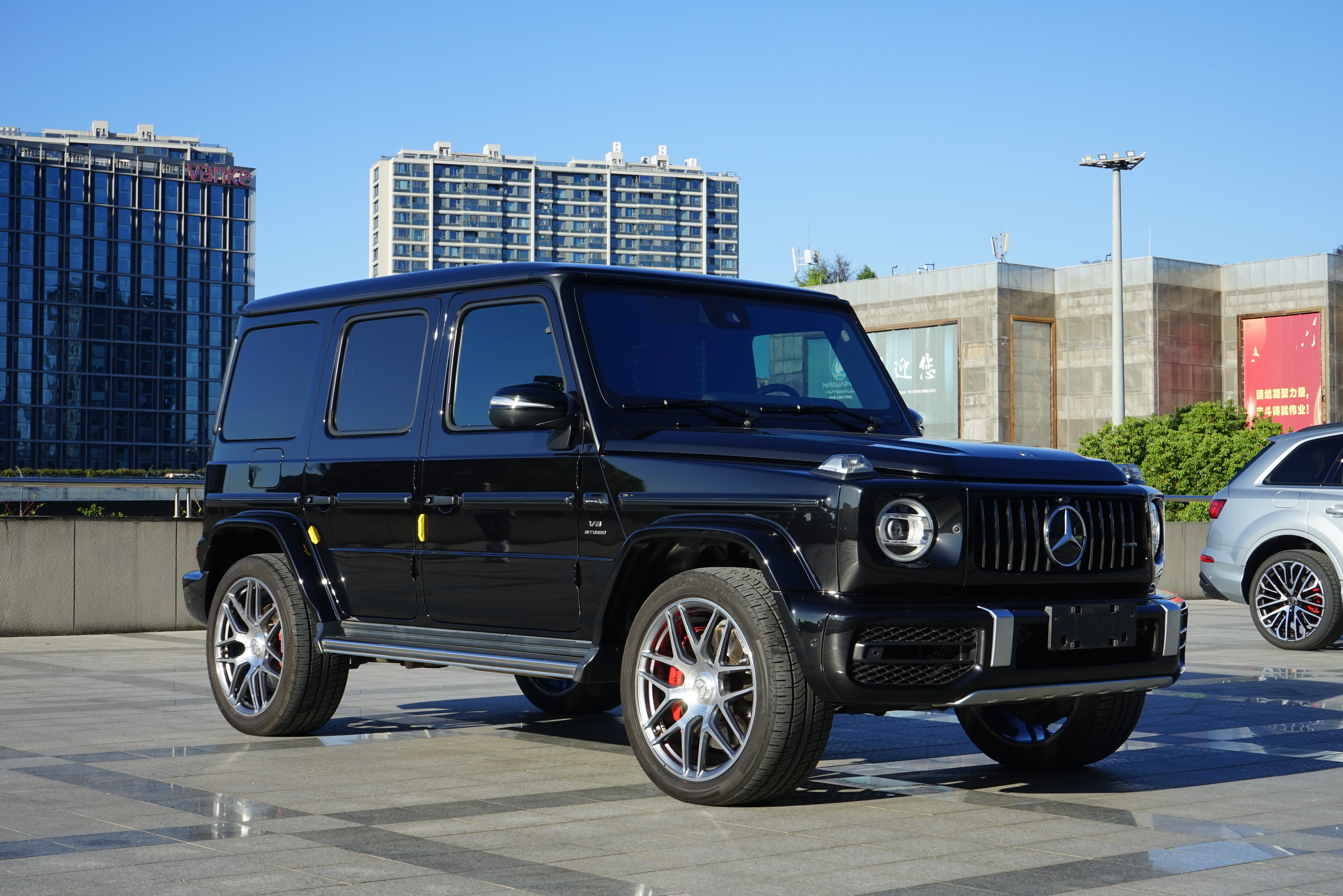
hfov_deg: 36.2
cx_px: 672
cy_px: 448
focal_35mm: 55
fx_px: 2052
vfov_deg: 24.6
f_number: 13
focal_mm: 55
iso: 100
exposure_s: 1/80
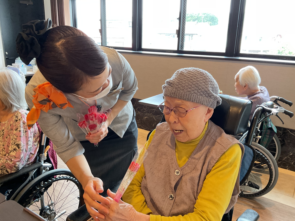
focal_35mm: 29
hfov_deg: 61.7
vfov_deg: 48.2
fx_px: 247
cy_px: 110
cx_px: 148
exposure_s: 1/60
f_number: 1.8
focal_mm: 3
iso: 125
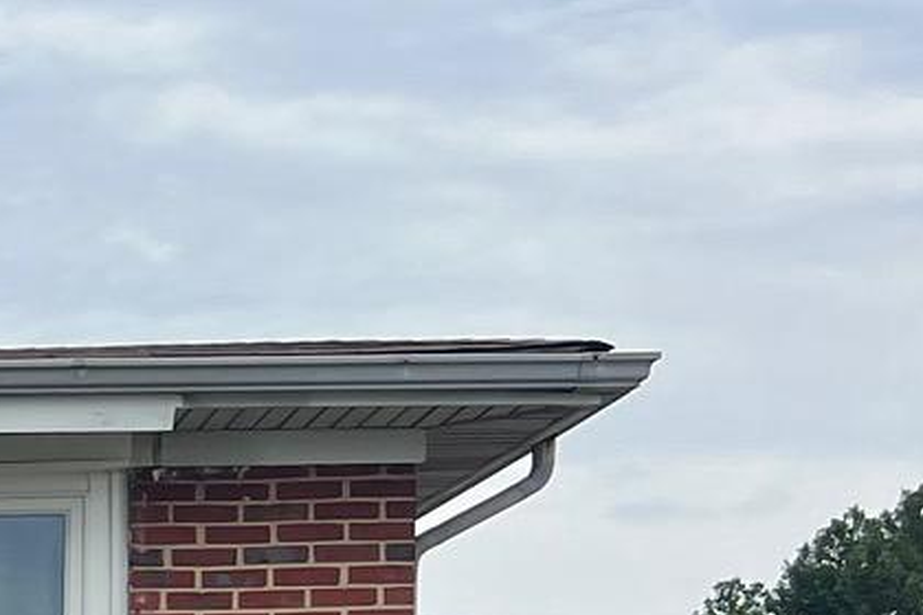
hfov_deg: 13.3
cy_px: 1052
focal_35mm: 132
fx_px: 3384
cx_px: -932
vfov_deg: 9.9
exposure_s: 1/4115
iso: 50
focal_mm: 5.7
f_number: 1.5
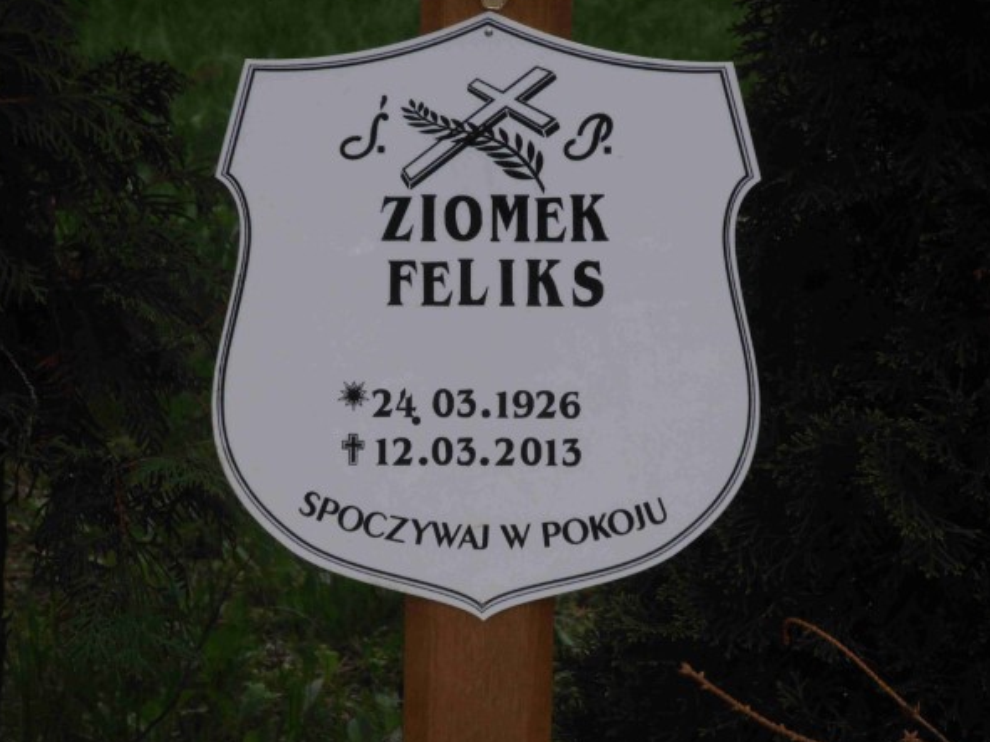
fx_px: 7434
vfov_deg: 5.7
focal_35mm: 260
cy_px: 350
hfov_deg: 7.6
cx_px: 491
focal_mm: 42.54
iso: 125
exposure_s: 1/200
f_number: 5.7
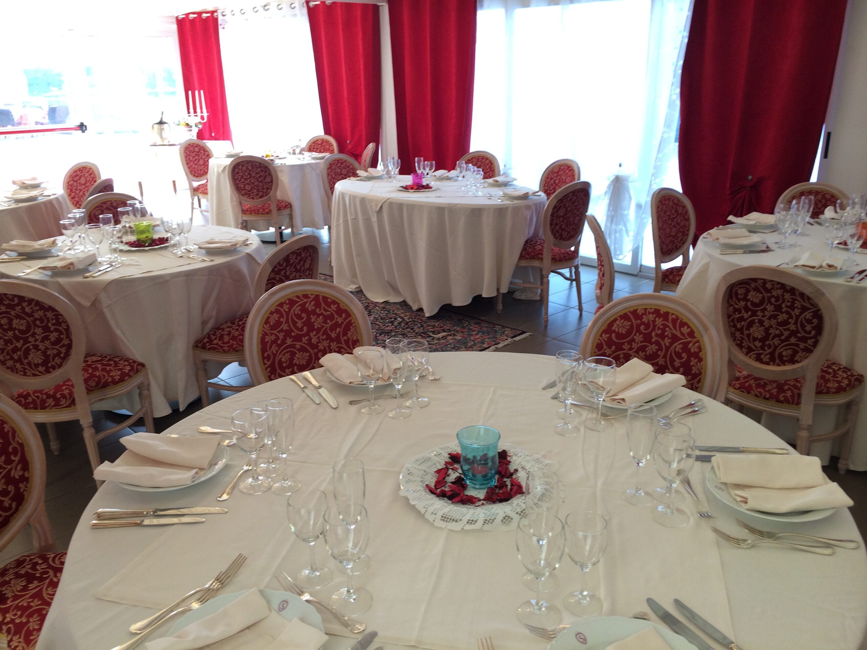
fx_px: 726
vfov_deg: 48.2
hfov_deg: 61.7
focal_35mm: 29
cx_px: 434
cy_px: 325
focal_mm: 4.15
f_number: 2.2
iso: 50
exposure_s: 1/50
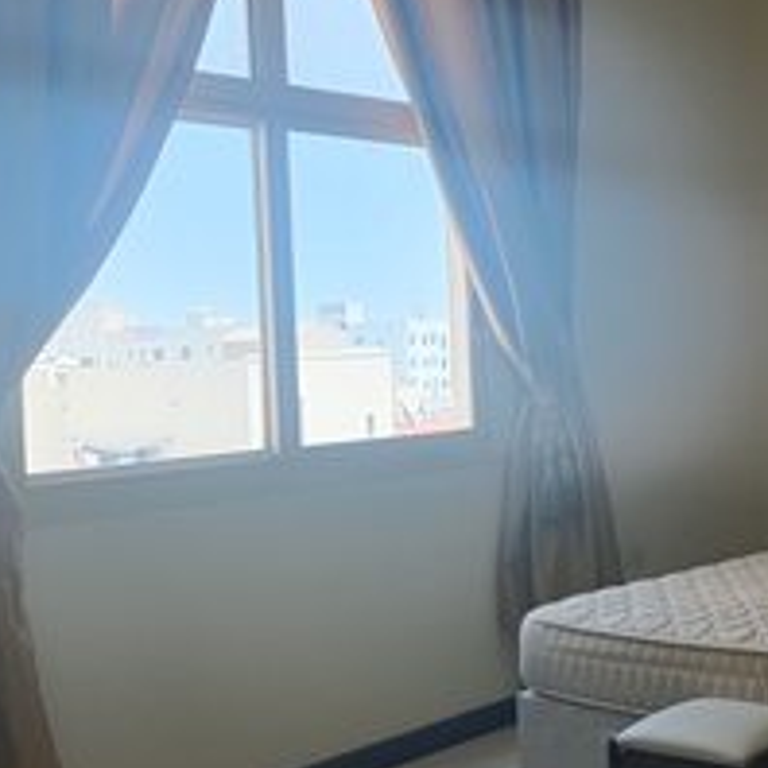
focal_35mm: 51
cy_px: 328
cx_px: 824
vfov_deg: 33.3
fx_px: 1280
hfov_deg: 30.3
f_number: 1.7
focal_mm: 4.7
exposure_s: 1/50
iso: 298
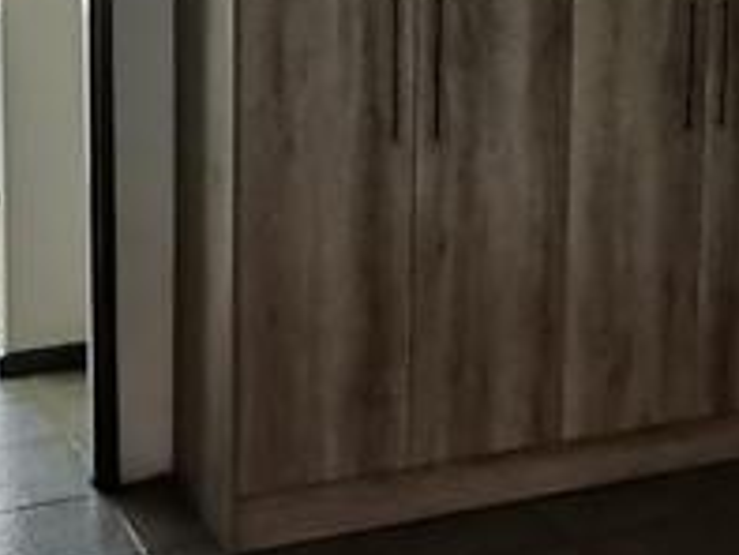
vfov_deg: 21.1
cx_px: 818
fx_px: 1474
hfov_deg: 26.0
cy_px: 109
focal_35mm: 69
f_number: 2.4
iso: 320
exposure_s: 1/33.3
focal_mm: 1.78
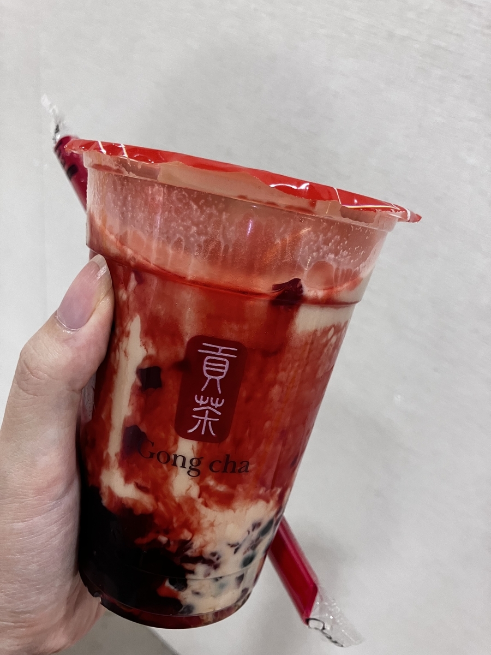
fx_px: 530
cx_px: 246
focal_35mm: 28
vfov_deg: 63.4
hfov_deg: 49.7
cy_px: 328
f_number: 1.8
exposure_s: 1/60
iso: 125
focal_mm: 3.99
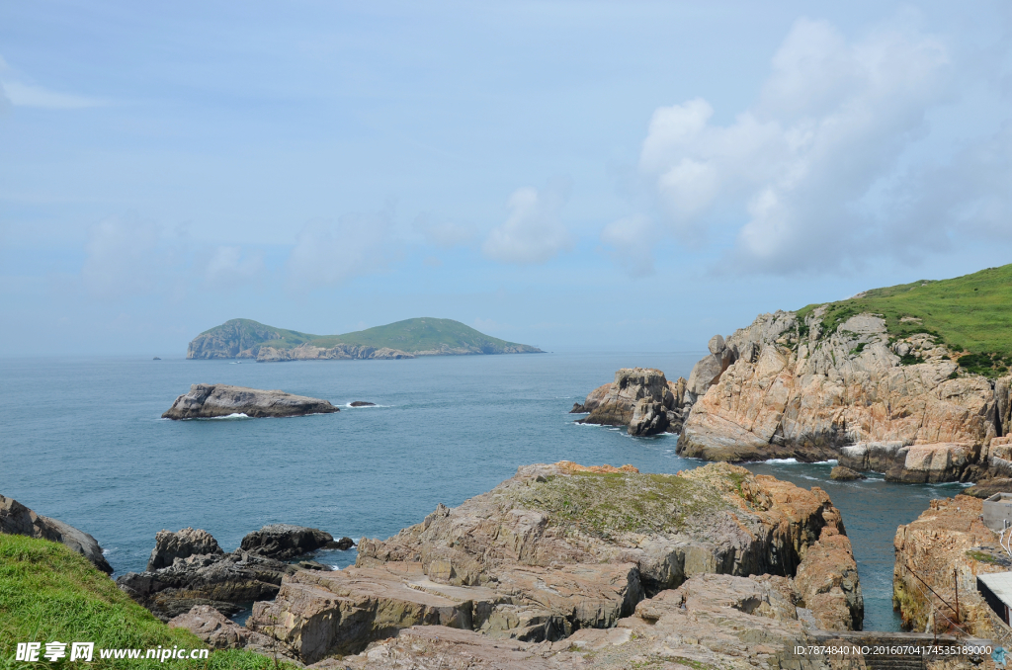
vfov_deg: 35.3
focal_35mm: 38
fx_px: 1052
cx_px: 506
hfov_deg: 51.4
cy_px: 335
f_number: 8
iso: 100
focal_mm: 25
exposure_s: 1/400
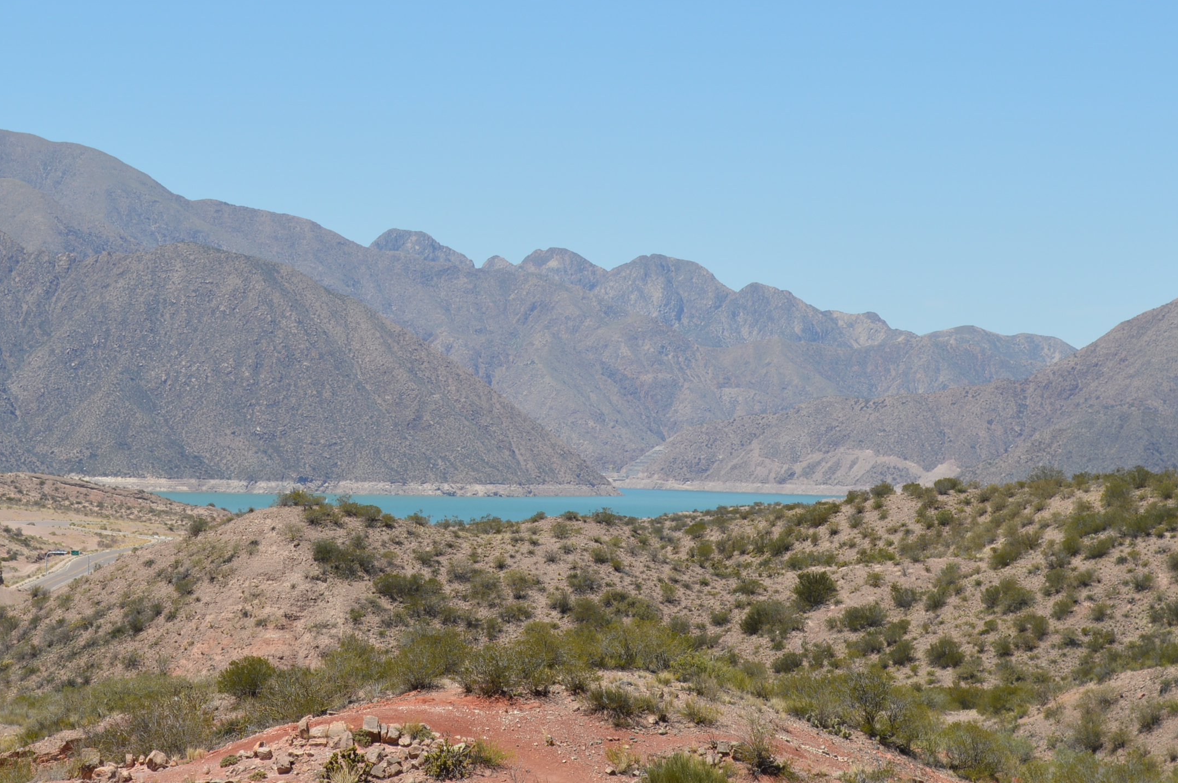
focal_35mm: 116
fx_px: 3782
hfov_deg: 17.7
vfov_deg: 11.8
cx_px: 487
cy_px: 273
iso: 100
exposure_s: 1/250
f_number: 8
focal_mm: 55
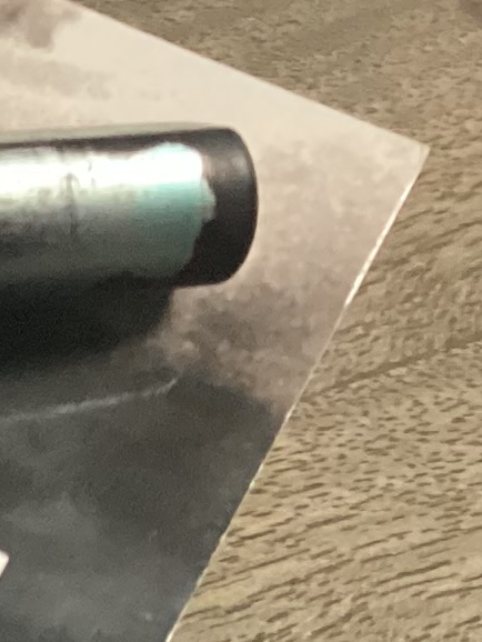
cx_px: -1152
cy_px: 609
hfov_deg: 7.2
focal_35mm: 175
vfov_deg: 11.2
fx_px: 3247
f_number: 2.4
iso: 400
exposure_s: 1/33
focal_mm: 3.3
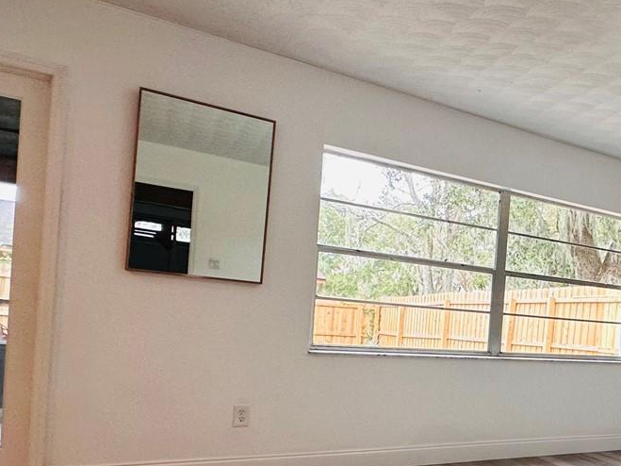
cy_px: 337
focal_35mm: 34
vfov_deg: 40.8
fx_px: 610
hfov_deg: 47.3
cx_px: 581
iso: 125
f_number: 2.2
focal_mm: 2.22
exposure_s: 1/120
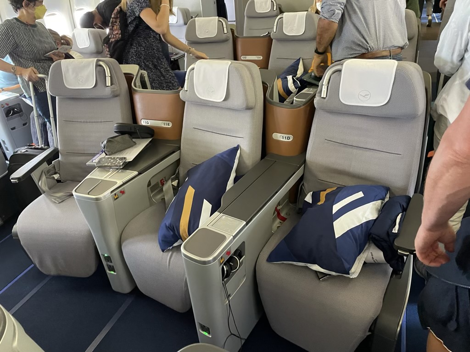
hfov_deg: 67.3
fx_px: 353
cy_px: 176
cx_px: 235
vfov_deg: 53.1
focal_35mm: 26
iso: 500
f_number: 1.6
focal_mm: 4.2
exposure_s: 1/30
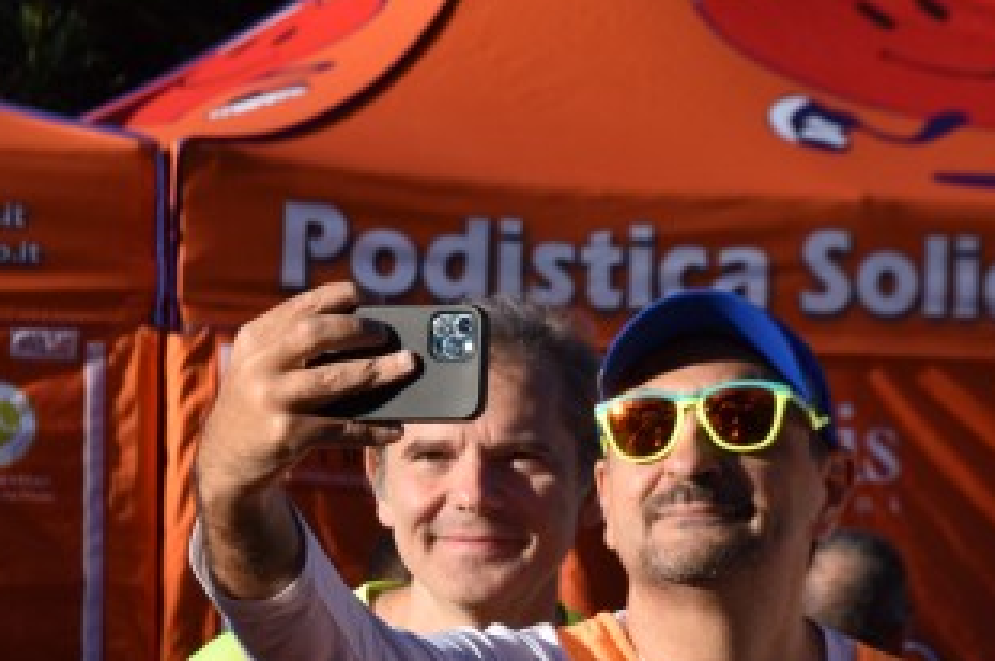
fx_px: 6018
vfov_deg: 6.3
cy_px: 523
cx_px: 716
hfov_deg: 9.4
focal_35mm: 218
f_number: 9
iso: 320
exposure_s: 1/800
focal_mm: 75
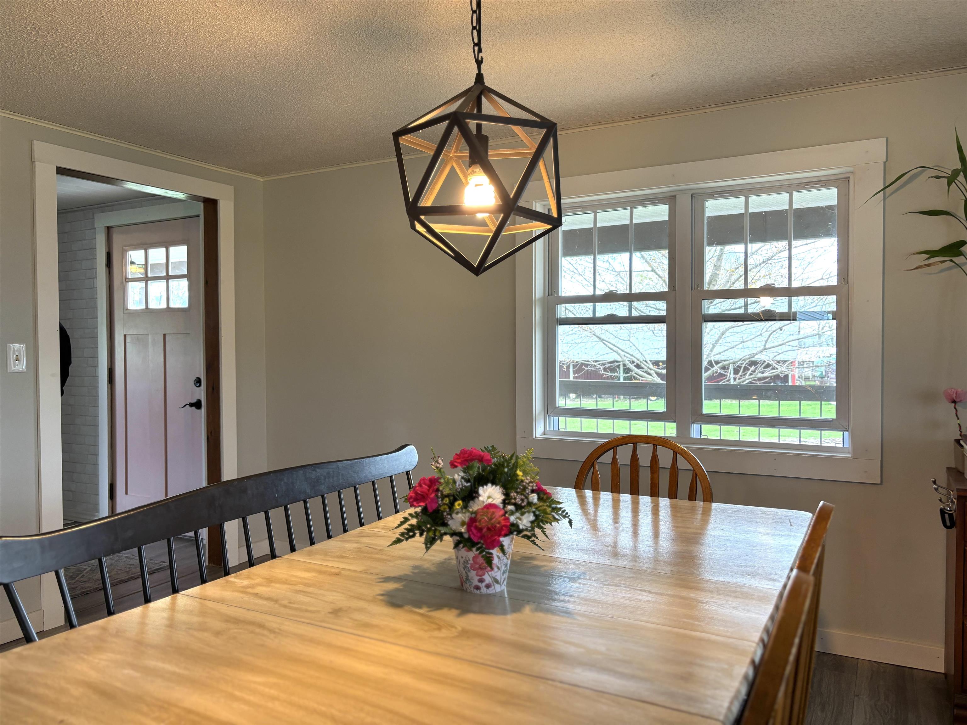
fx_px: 726
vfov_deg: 53.1
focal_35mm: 26
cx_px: 484
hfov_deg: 67.3
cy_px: 362
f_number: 1.6
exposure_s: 1/60
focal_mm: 5.96
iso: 80
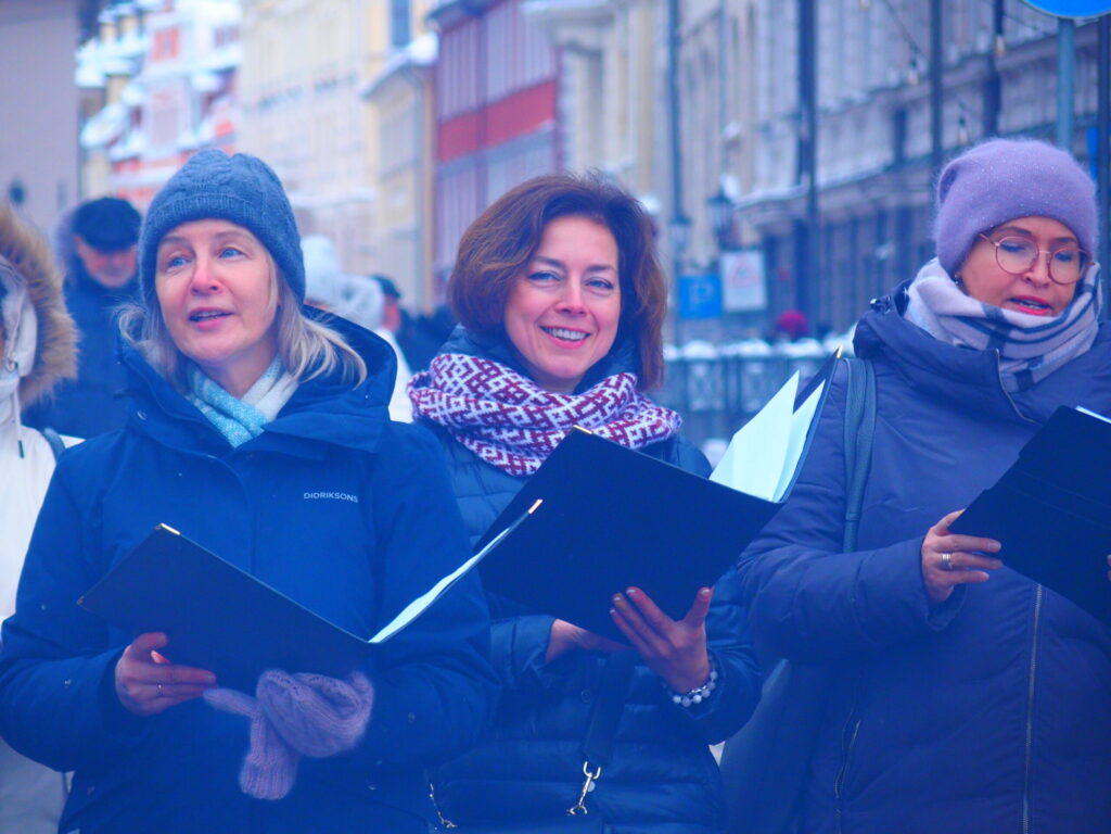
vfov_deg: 6.8
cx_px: 556
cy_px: 417
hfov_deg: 9.0
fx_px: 7061
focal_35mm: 220
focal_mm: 46.7
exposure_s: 1/200
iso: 320
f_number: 2.8
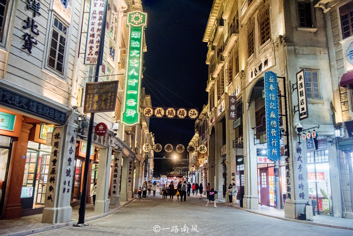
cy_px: 118
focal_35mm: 30
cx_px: 176
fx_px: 294
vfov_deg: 43.6
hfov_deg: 61.9
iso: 2500
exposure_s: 1/100
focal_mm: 30
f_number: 5.6
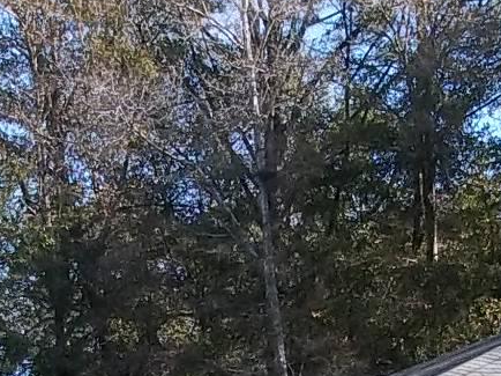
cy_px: 632
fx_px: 2459
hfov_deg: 11.6
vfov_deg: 8.5
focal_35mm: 170
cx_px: 240
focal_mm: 6.5
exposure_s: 1/320
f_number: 3.1
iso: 80
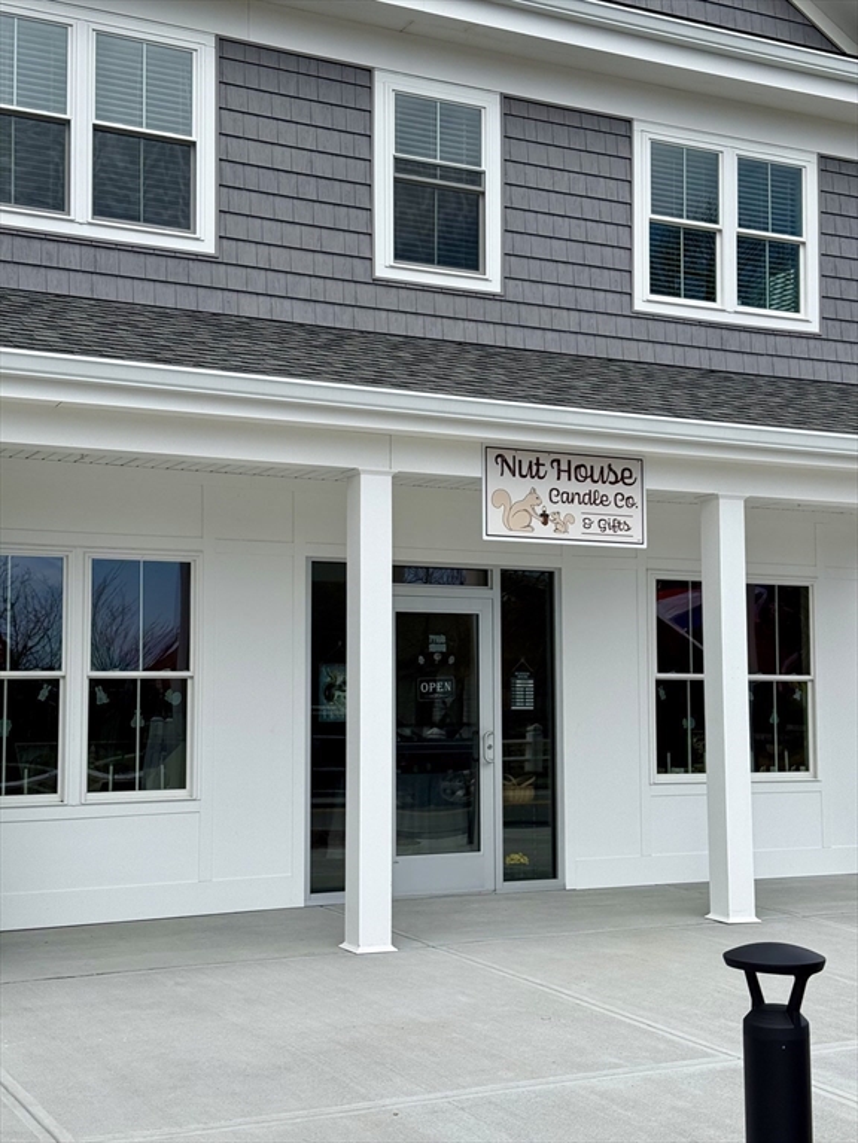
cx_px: 429
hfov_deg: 30.3
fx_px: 1586
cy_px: 572
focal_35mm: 48
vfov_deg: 39.7
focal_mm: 6.76
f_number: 1.78
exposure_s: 1/6024
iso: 64
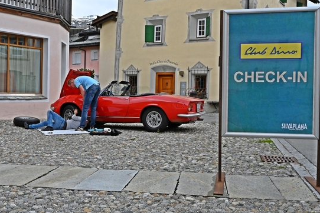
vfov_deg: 31.9
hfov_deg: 46.3
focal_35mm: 42
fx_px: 374
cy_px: 103
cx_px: 145
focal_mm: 38
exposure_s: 1/1000
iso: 4000
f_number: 16
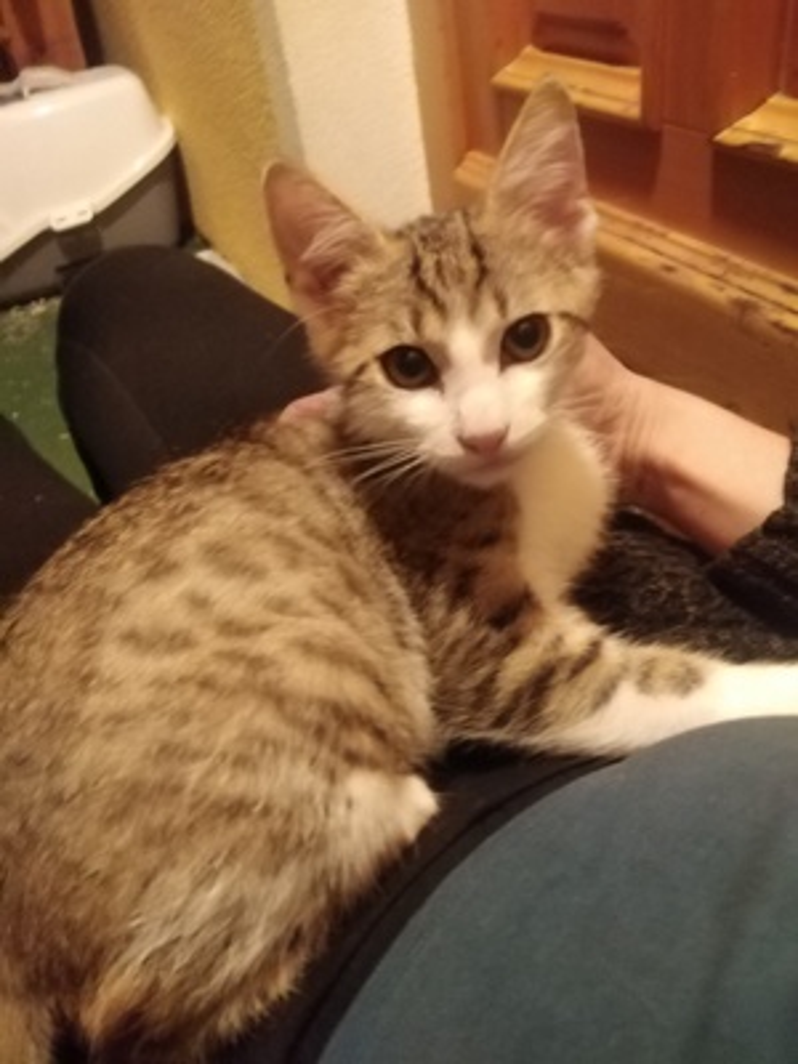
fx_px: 799
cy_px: 532
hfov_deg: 53.1
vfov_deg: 67.3
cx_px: 399
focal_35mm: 26
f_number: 1.8
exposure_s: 1/15
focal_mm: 3.63
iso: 1815
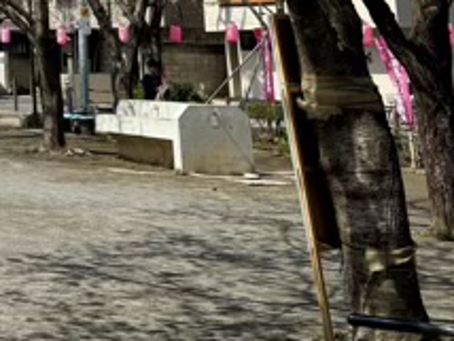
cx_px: -263
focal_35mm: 85
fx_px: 1116
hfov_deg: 19.5
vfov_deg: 15.8
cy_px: -185
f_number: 1.6
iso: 50
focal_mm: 5.96
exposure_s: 1/5076
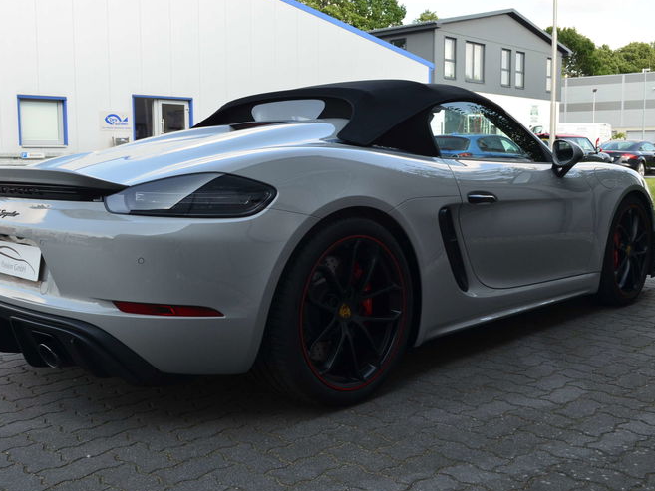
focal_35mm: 37
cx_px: 311
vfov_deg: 38.7
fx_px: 700
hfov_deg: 50.1
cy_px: 248
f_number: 10
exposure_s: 1/60
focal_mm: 22
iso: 280
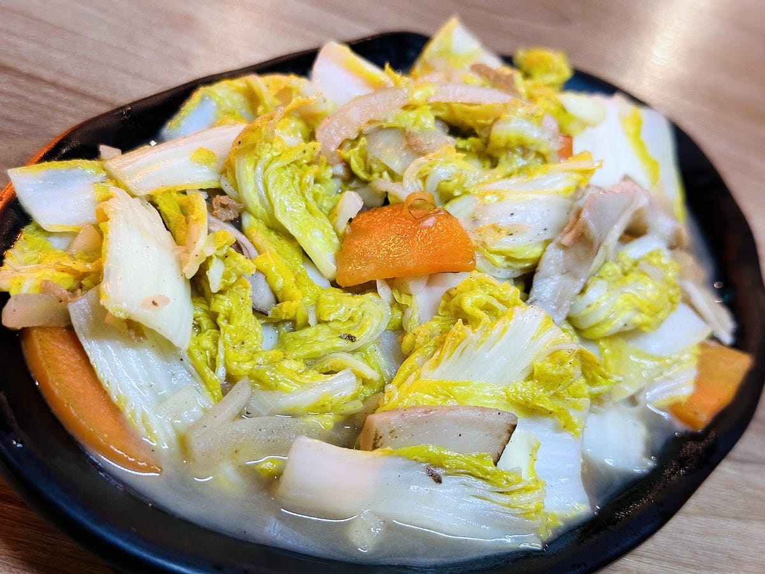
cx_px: 382
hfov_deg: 39.7
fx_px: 1061
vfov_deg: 30.3
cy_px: 287
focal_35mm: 48
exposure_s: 1/40
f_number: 1.78
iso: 200
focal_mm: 6.86
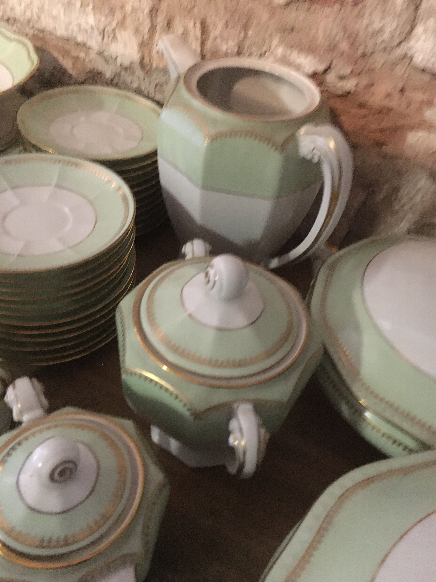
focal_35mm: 29
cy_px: 291
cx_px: 218
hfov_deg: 48.2
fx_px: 487
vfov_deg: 61.7
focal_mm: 4.15
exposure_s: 1/17
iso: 500
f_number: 2.2
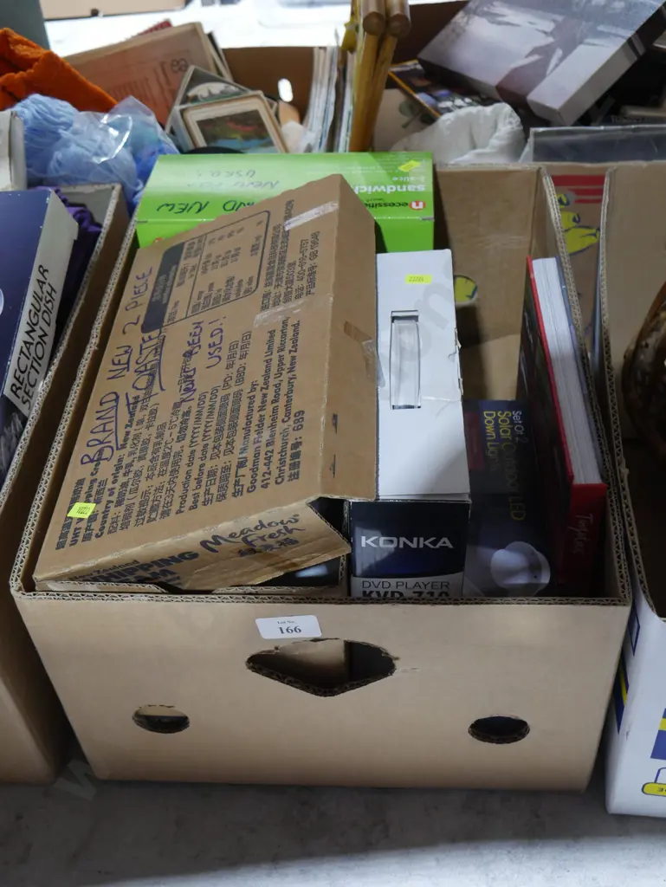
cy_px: 444
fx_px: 1025
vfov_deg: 46.8
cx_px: 333
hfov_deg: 36.0
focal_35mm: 40
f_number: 4.4
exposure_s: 1/60
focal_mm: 20
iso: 2000
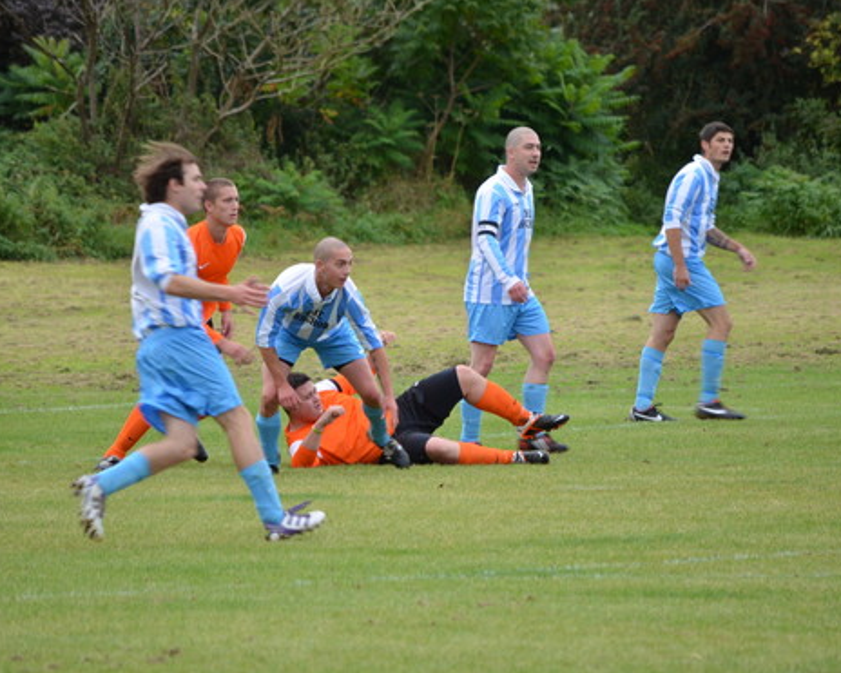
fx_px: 8511
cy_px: 336
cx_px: 420
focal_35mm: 342
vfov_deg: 4.5
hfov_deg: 5.7
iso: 100
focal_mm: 200
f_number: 6.3
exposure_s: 1/125
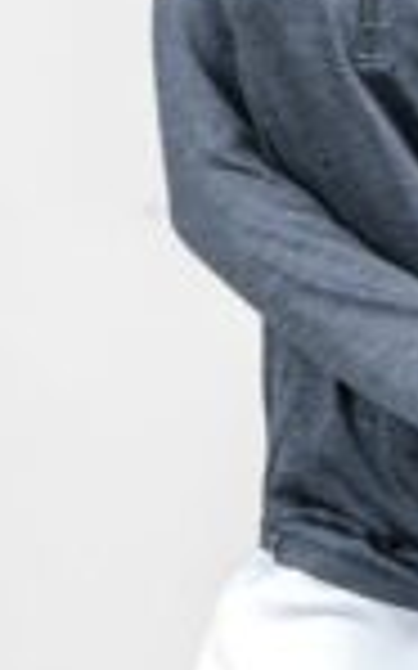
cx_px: 530
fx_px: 3764
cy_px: -63
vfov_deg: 10.1
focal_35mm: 206
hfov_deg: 6.3
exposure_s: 1/60
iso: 320
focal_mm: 67.1
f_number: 9
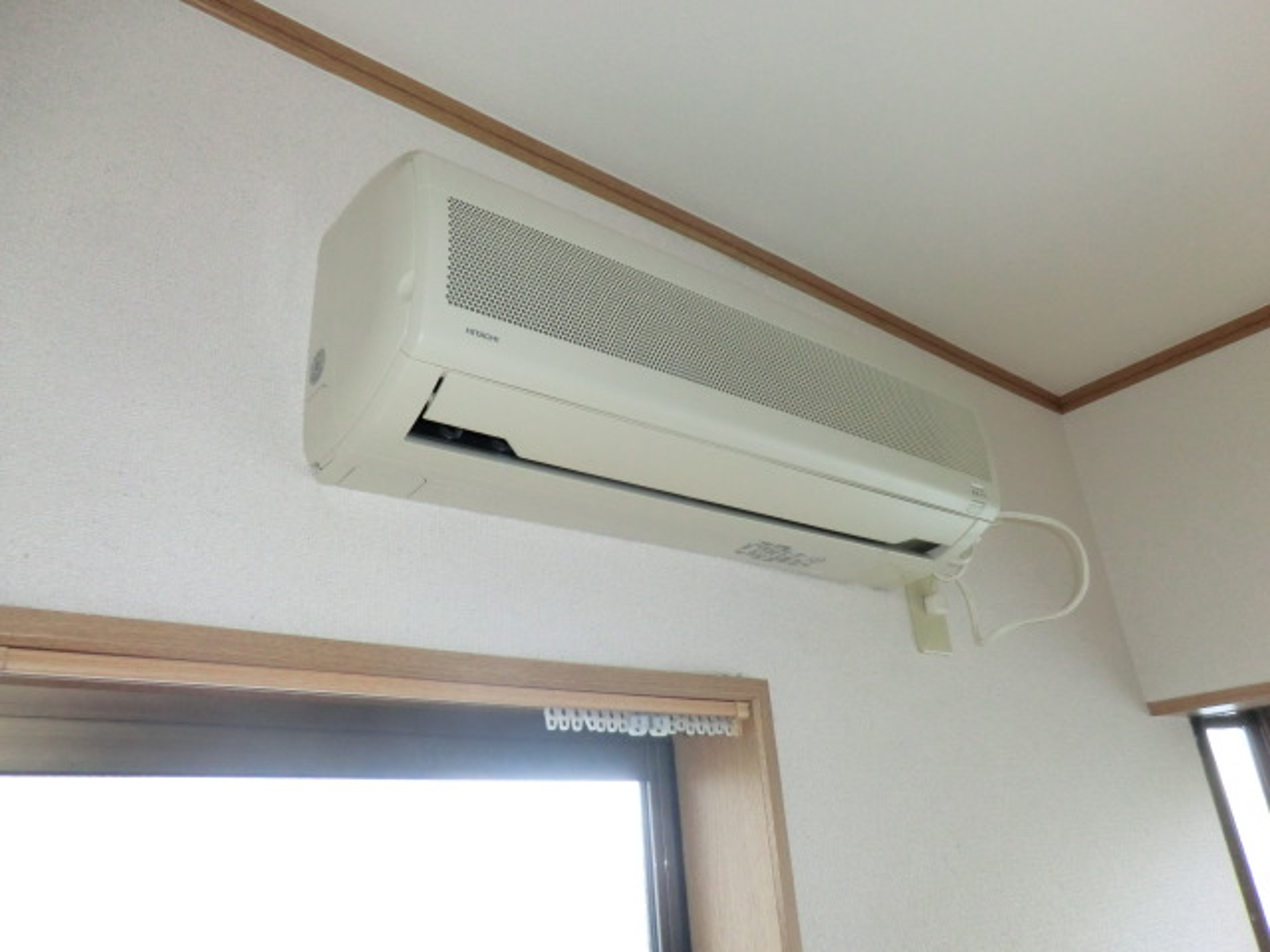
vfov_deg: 56.8
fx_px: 881
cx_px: 635
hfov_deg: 71.6
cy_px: 476
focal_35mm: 24
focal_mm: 4.3
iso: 250
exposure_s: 1/60
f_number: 3.2
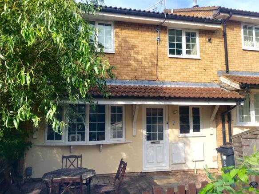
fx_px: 217
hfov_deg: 61.7
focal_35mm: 29
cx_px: 130
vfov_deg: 48.2
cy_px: 97
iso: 25
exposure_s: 1/746
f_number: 2.2
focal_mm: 4.15
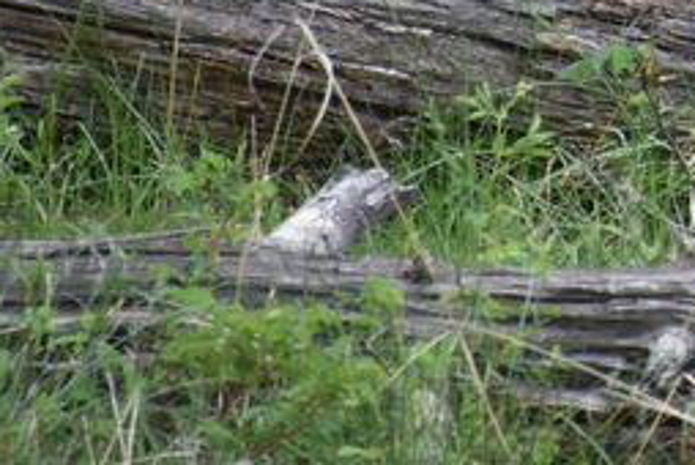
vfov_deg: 0.9
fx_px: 29204
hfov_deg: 1.4
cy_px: -293
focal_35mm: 1511
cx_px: 1743
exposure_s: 1/640
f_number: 5.6
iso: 1000
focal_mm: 300
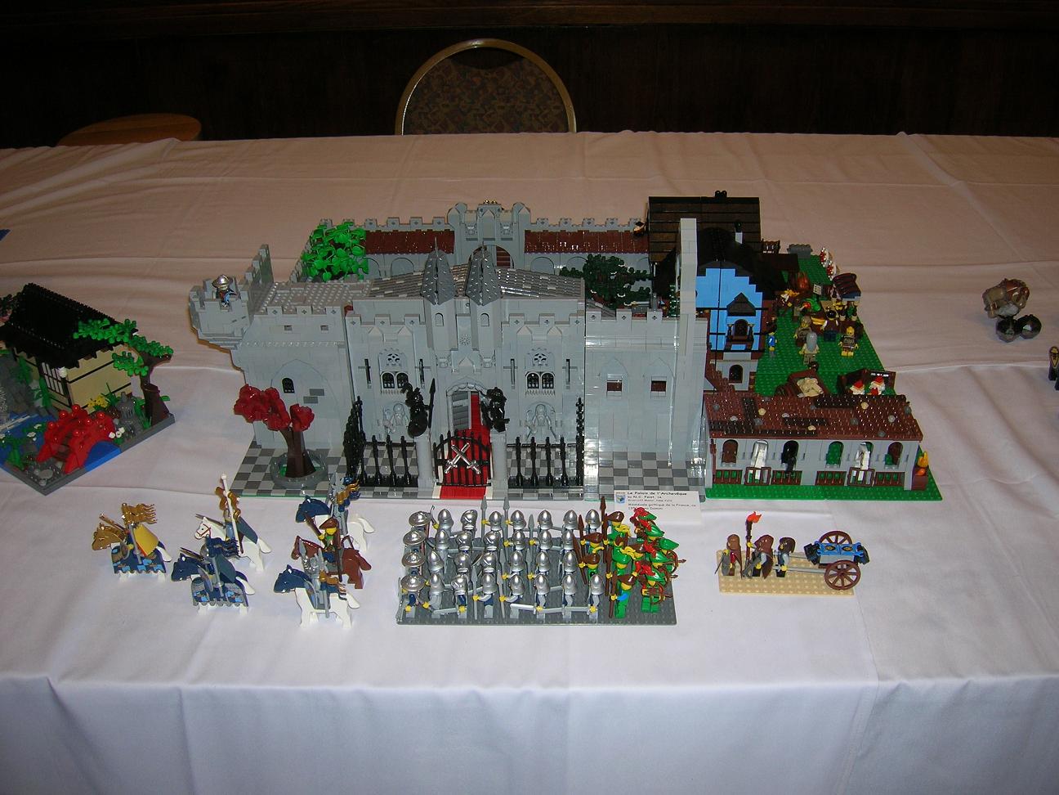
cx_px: 530
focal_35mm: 34
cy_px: 398
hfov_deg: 54.0
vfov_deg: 41.8
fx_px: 1040
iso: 50
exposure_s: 1/60.1
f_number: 2.9
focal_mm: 5.7
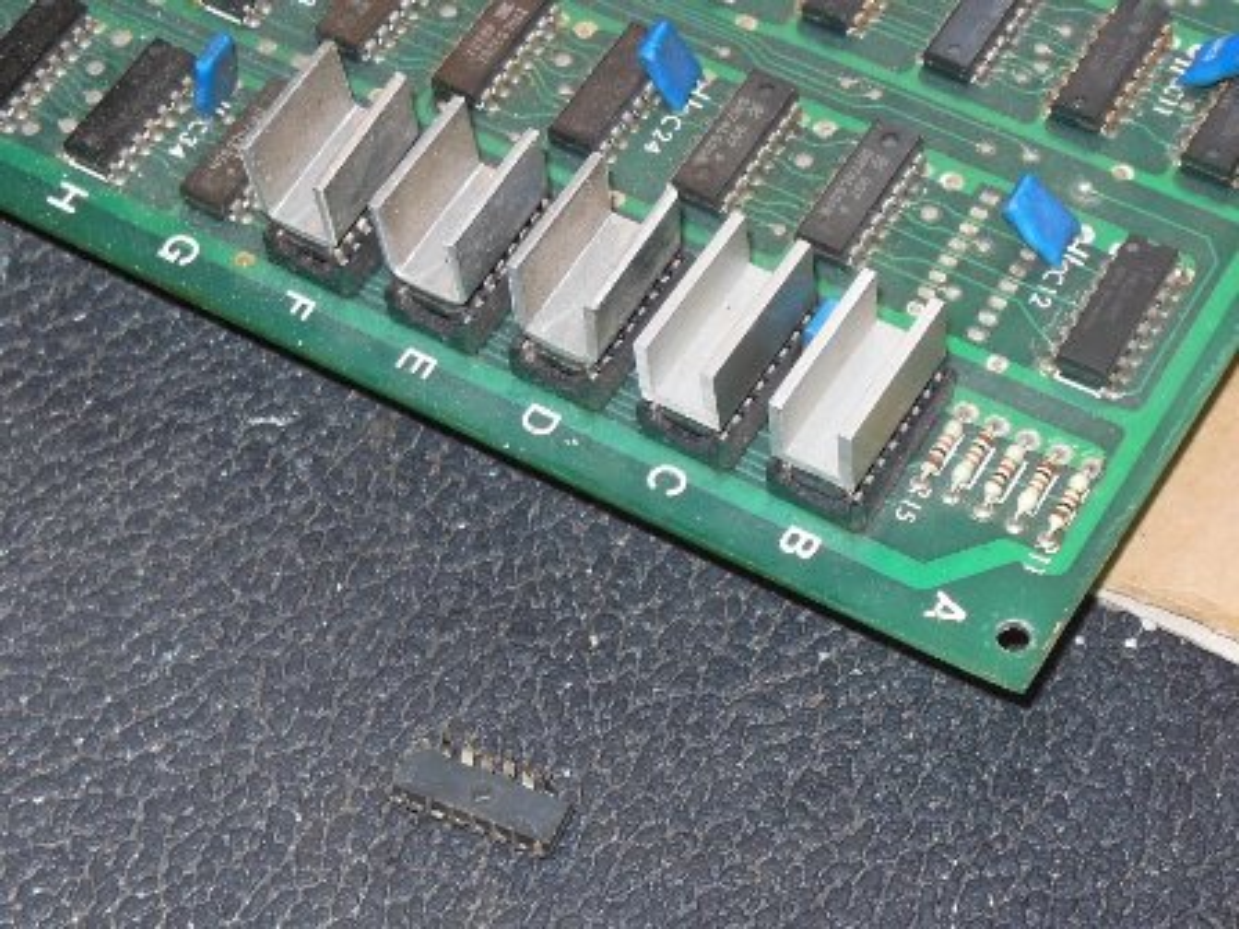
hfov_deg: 43.9
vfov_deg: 33.6
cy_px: 464
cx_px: 620
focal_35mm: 43
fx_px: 1539
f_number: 3.8
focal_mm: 7.7
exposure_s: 1/30
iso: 125
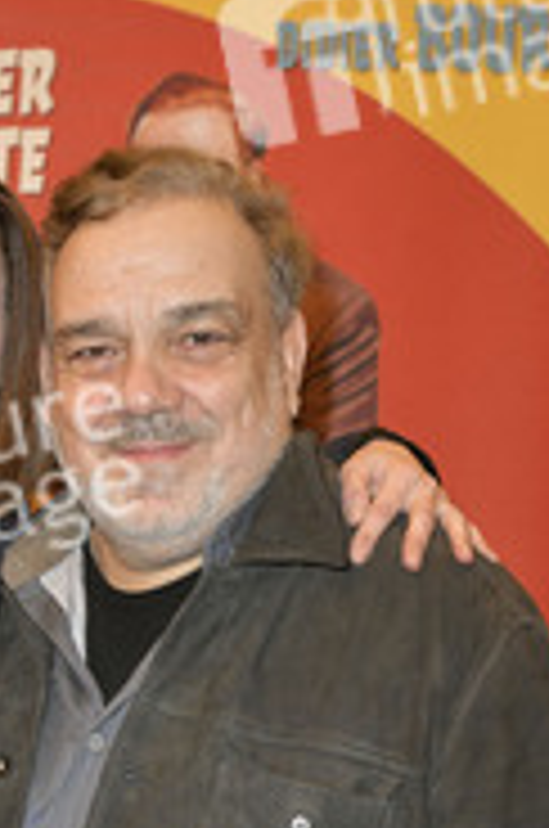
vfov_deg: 22.9
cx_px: 40
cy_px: 716
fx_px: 1998
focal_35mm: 87
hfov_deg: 15.4
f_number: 5
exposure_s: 1/125
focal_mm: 40
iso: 2000
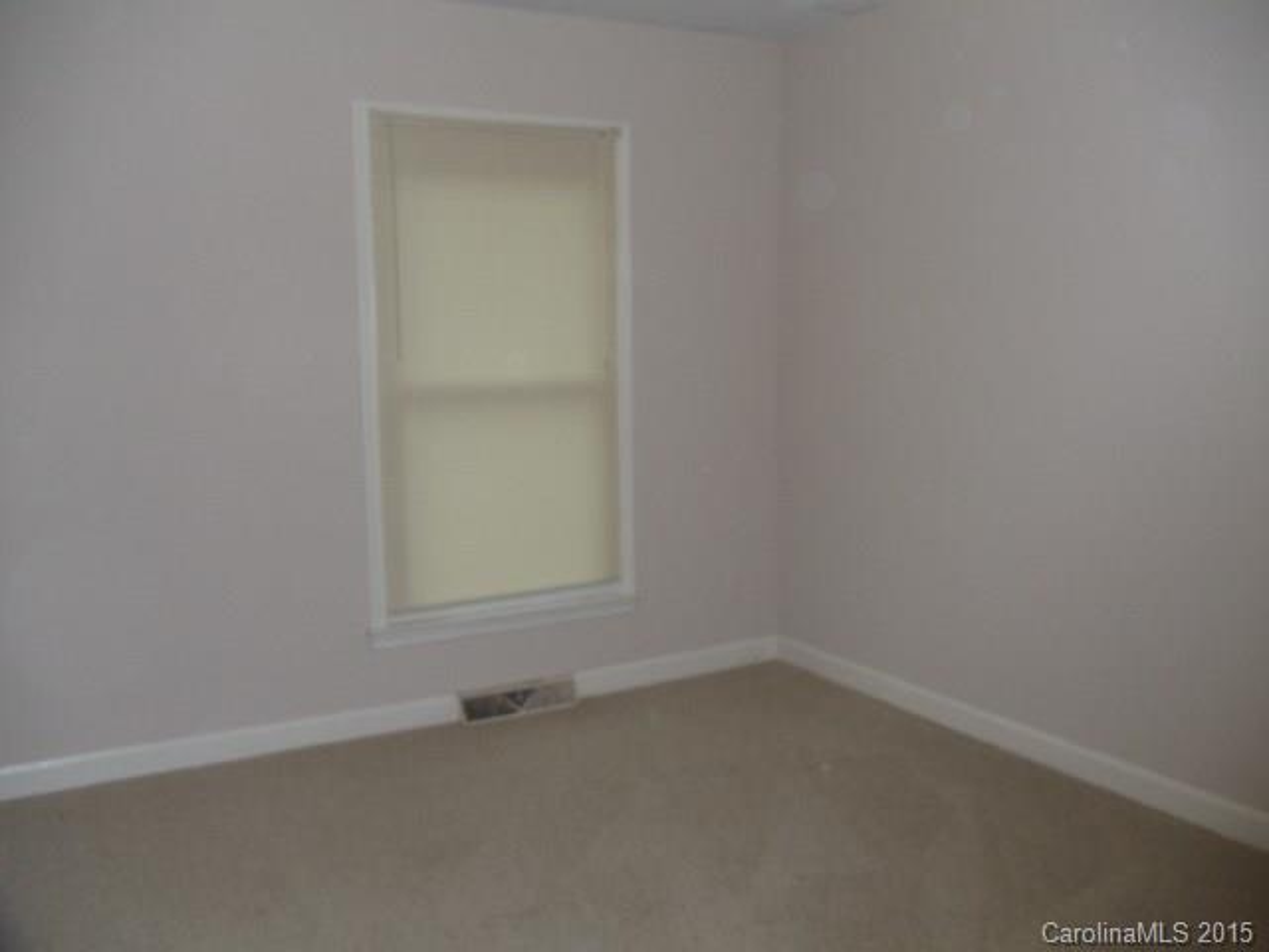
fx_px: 1613
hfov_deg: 42.9
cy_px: 476
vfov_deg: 32.9
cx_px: 634
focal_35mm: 44
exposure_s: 1/30
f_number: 3.5
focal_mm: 6
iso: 200
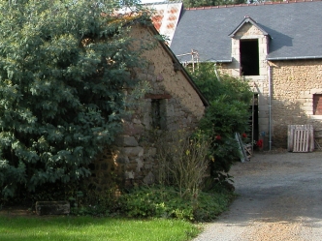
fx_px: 670
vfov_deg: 20.3
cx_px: -4
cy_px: 66
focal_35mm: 72
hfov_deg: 25.6
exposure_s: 1/189
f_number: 4.5
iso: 100
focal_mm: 8.9
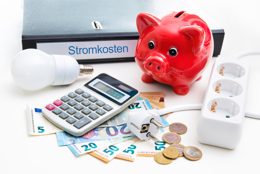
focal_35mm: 60
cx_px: 130
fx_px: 433
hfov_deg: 33.4
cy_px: 87
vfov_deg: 22.6
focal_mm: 60
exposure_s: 1/13
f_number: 10
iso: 250
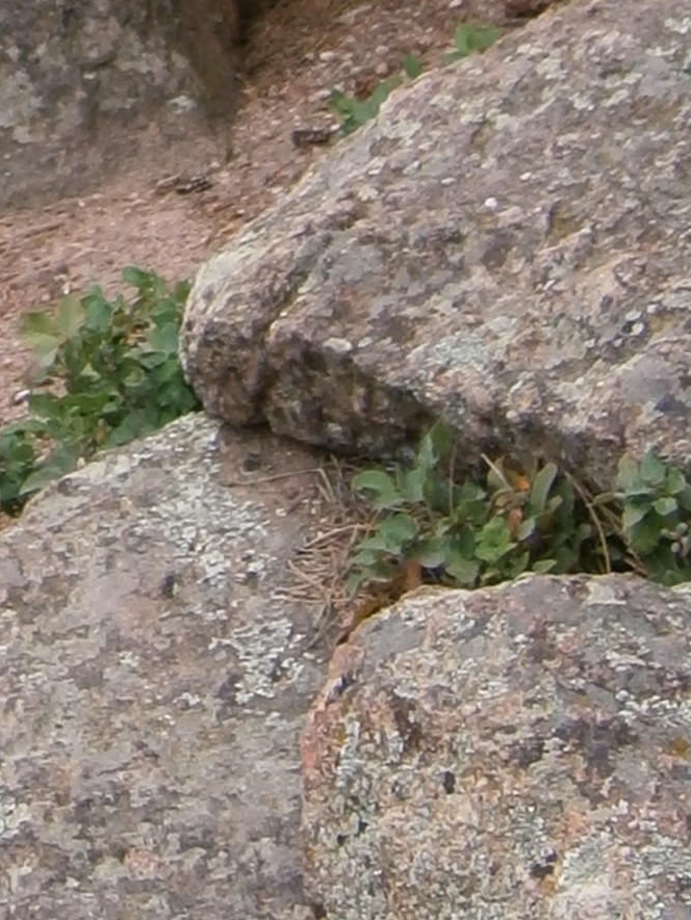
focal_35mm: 126
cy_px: -587
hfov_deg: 11.2
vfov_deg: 14.3
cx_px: -392
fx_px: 3353
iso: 80
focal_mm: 4.7
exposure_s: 1/400
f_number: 2.8
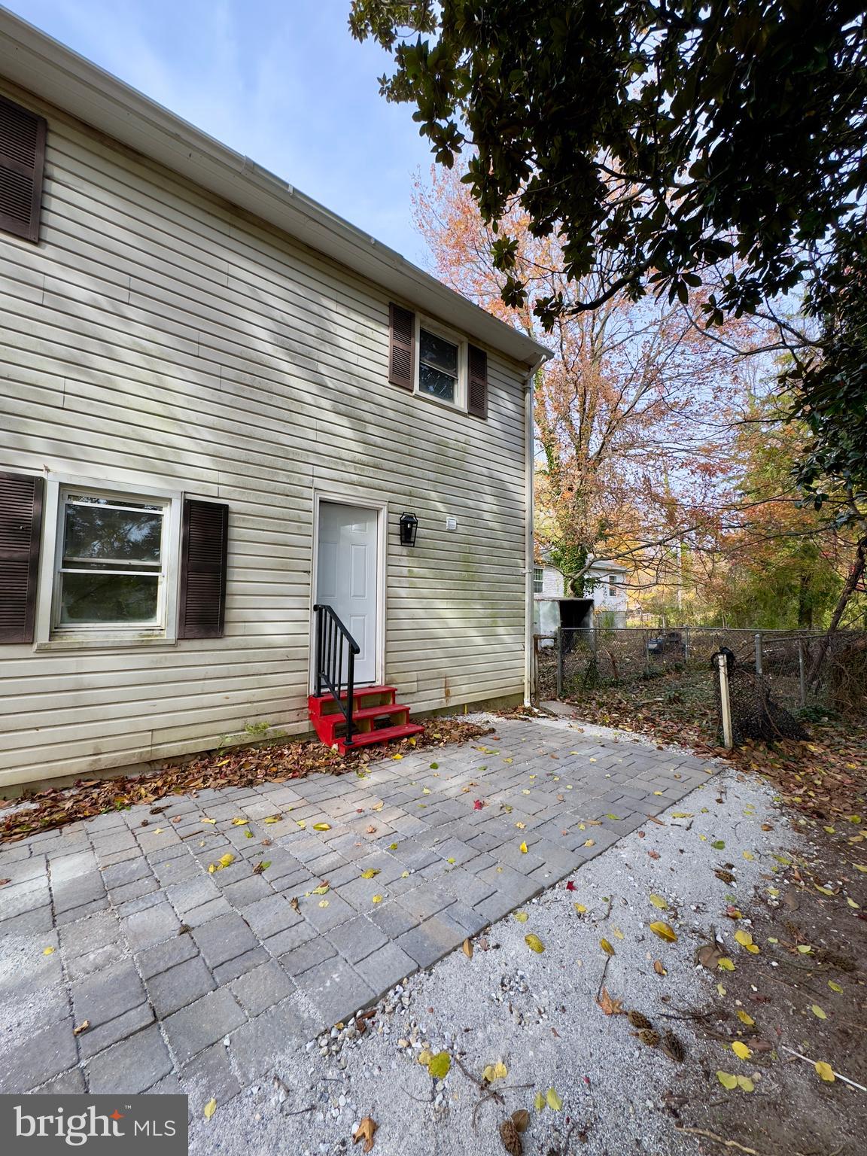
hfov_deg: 85.7
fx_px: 468
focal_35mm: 14
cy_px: 578
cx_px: 434
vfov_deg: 102.1
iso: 40
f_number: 2.2
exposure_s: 1/278
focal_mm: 2.22
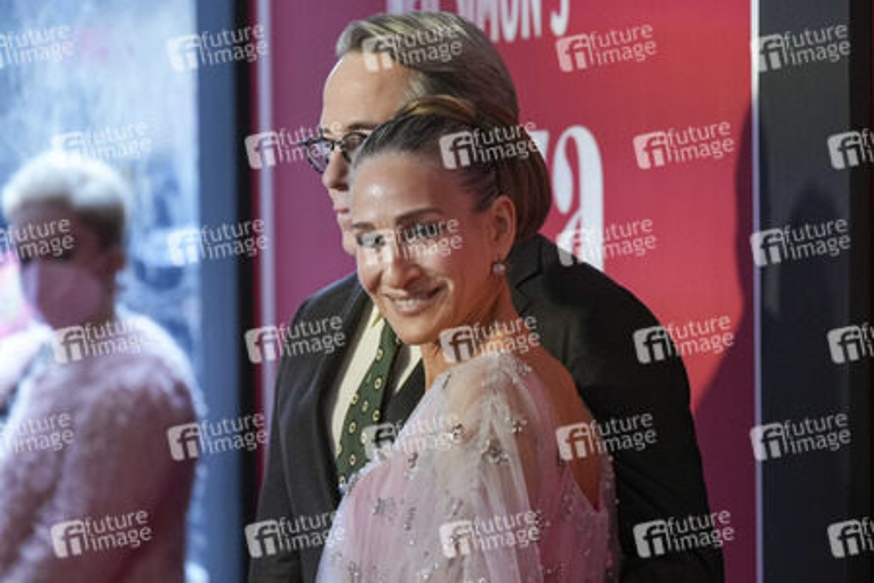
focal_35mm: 224
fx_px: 5438
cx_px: 437
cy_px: 292
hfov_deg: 9.2
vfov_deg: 6.1
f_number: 5.6
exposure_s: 1/400
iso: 5000
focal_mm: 224
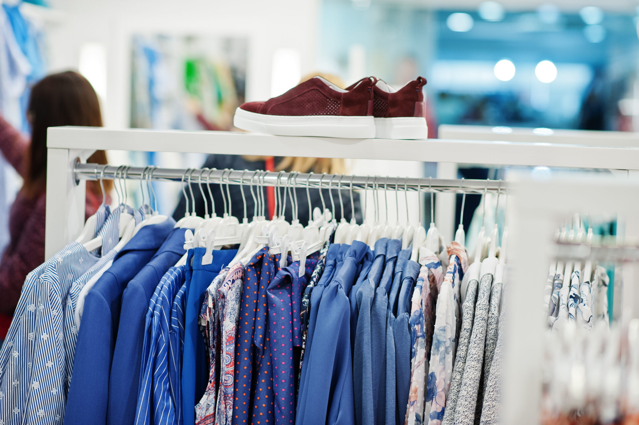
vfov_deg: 16.0
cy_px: 212
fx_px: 1508
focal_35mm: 85
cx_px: 320
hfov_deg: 23.9
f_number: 2.5
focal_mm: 85
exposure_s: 1/200
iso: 800
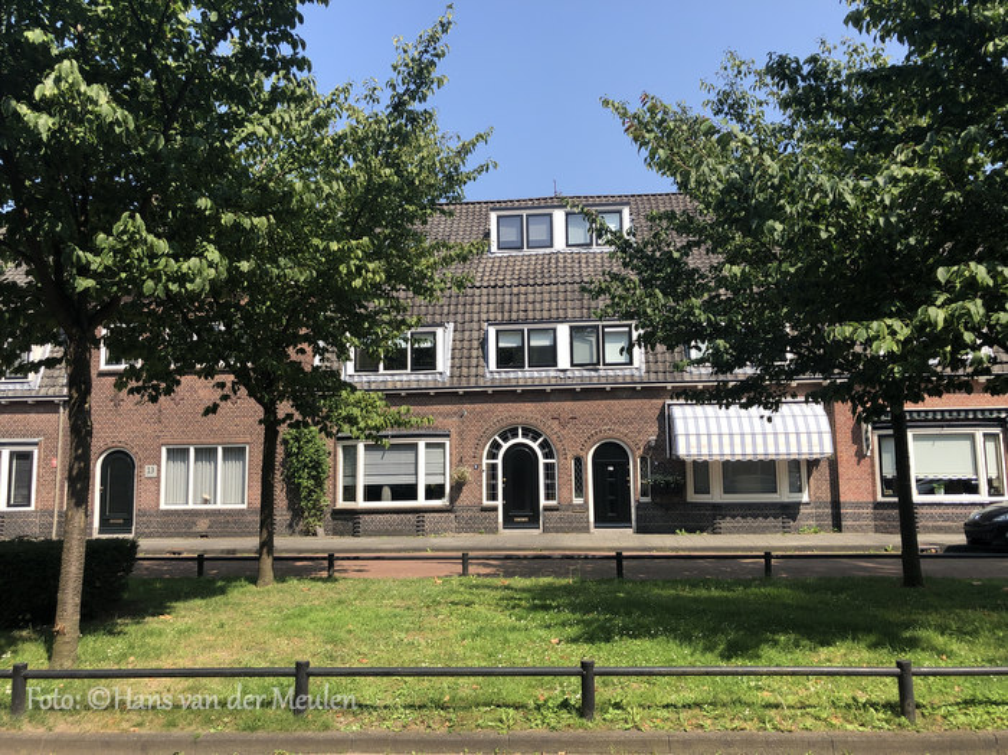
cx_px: 504
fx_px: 815
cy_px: 378
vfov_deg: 49.7
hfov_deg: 63.5
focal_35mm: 28
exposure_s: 1/972
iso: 20
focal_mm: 3.99
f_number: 1.8
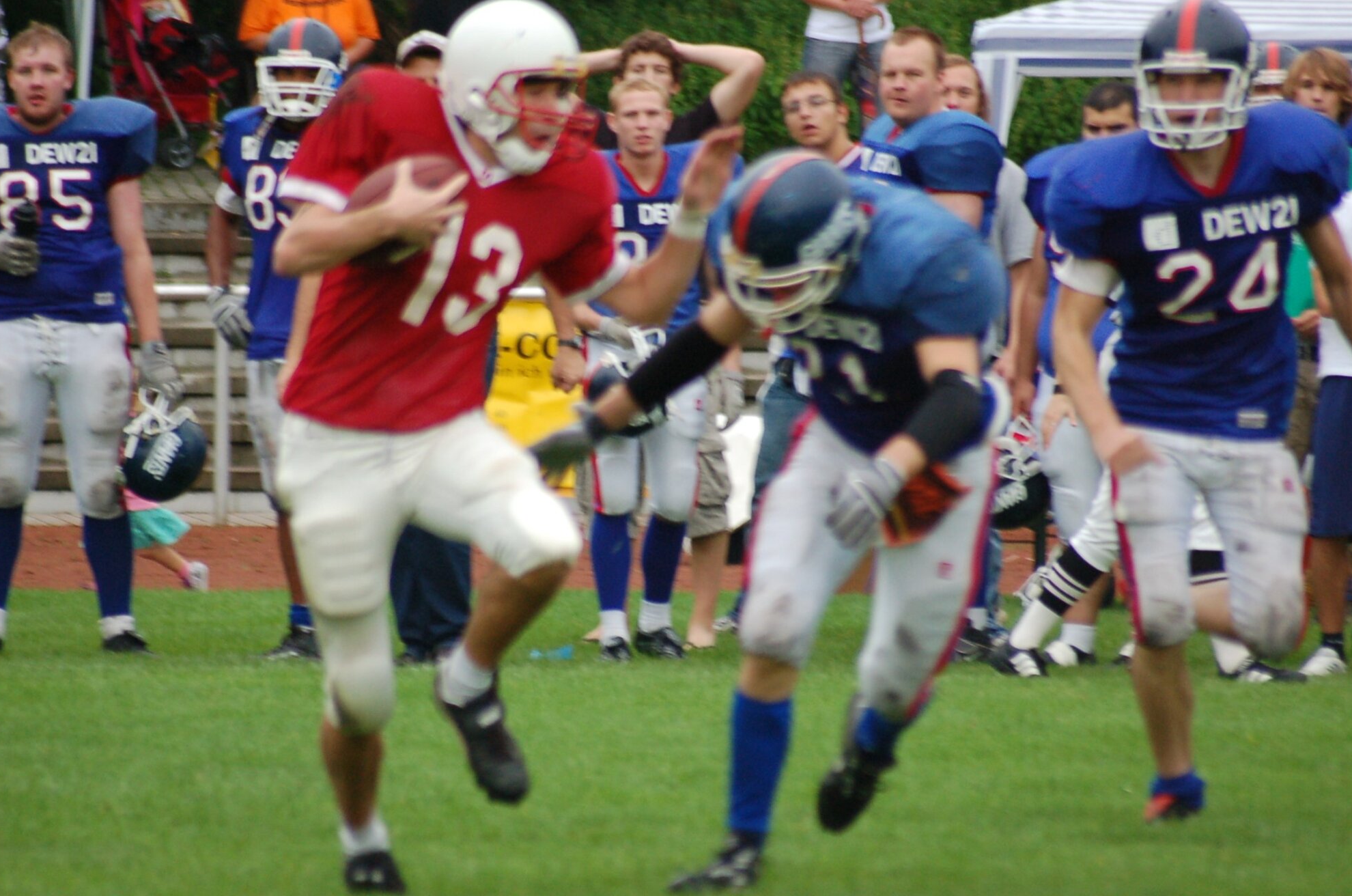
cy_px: 432
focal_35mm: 500
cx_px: 645
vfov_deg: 2.7
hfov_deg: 4.1
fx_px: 18741
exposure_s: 1/320
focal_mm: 300
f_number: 5.6
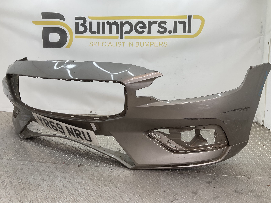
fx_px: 227
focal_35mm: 29
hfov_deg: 61.7
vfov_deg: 48.2
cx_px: 136
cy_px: 102
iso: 16
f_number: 1.8
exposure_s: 1/110
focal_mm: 3
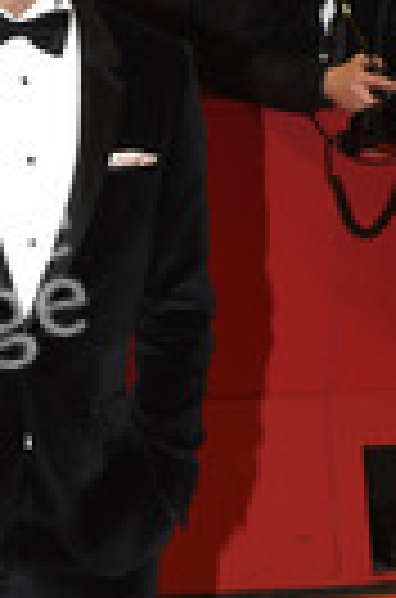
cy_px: 535
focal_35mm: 181
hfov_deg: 7.5
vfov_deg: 11.3
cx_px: -14
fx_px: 3002
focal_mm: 40
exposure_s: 1/200
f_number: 6.3
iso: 800
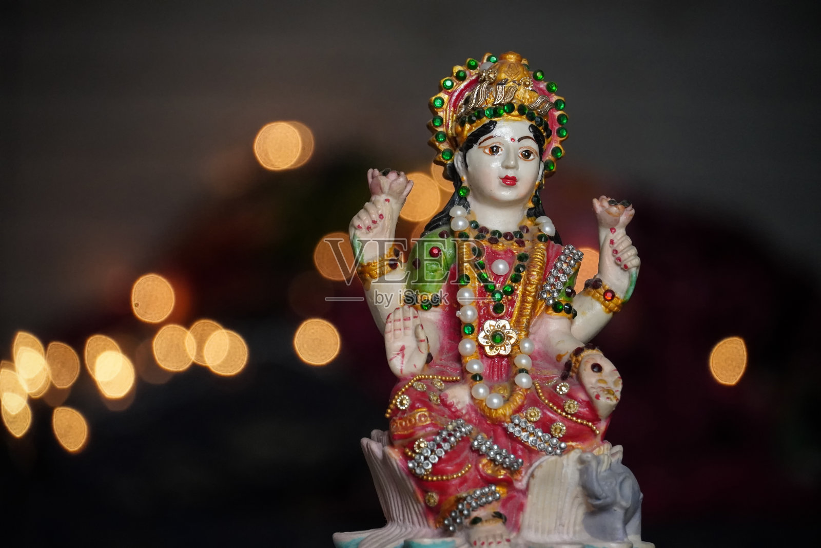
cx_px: 410
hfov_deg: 10.2
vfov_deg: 6.8
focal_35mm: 202
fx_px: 4618
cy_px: 274
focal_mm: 135
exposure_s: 1/250
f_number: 5.6
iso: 2500
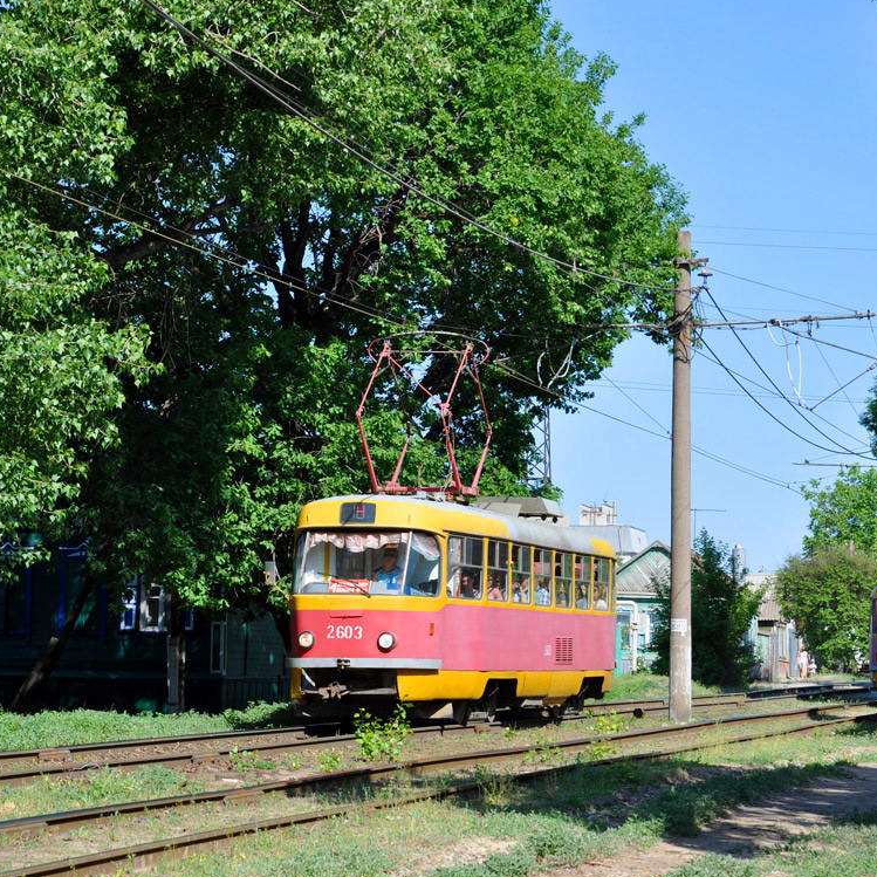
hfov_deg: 17.1
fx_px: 2924
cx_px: 416
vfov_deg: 17.1
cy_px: 460
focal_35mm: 102
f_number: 7.1
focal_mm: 50
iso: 200
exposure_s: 1/400
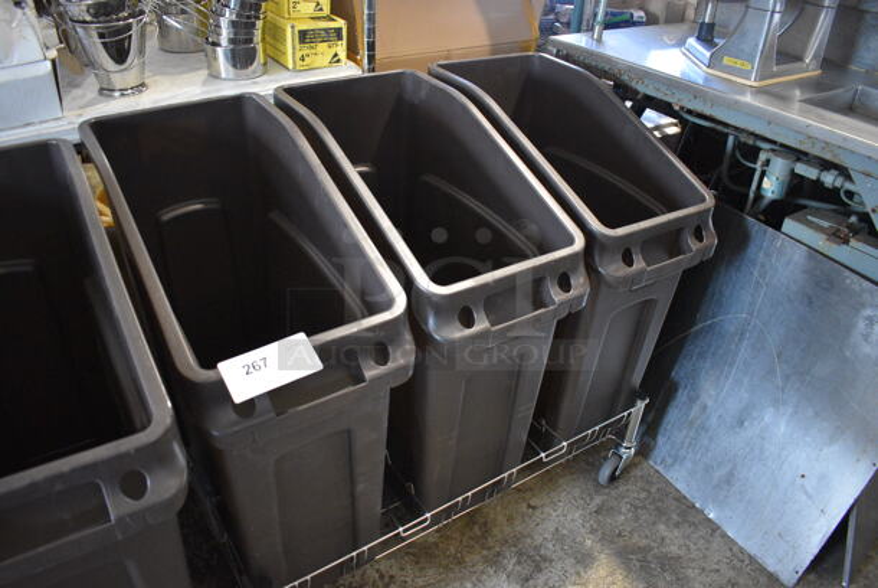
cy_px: 294
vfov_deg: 48.0
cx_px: 439
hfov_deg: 67.3
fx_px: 659
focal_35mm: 27
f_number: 3.5
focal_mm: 18
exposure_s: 1/125
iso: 3600
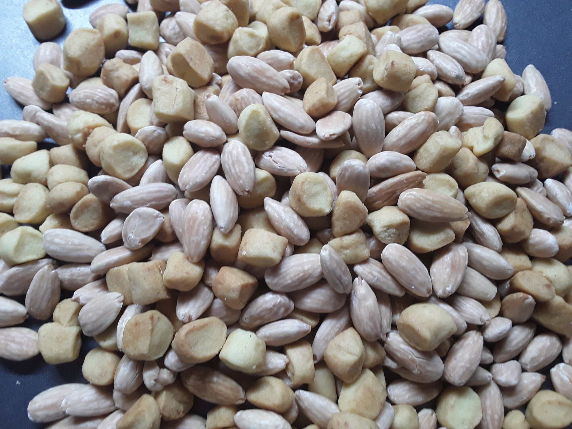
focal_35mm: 27
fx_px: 446
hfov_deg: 65.3
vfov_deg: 51.4
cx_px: 286
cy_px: 214
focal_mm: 2.91
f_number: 1.9
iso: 50
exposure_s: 1/33
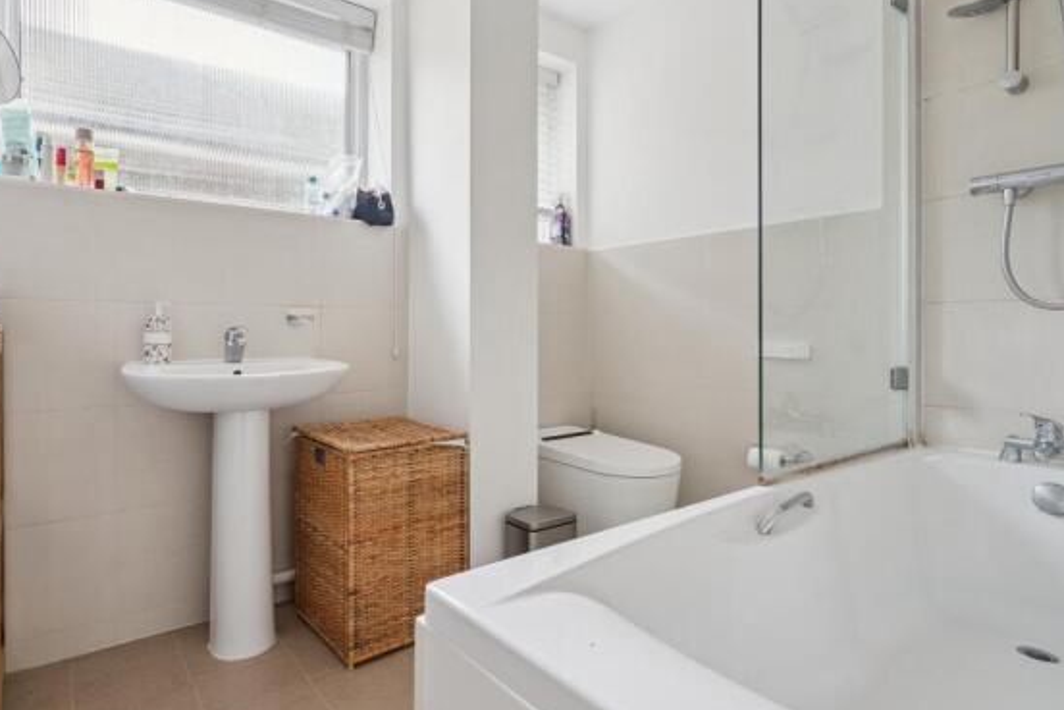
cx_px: 479
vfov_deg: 64.6
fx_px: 562
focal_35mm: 19
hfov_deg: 86.6
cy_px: 350
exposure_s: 1/3.33
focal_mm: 16
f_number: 5.6
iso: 320
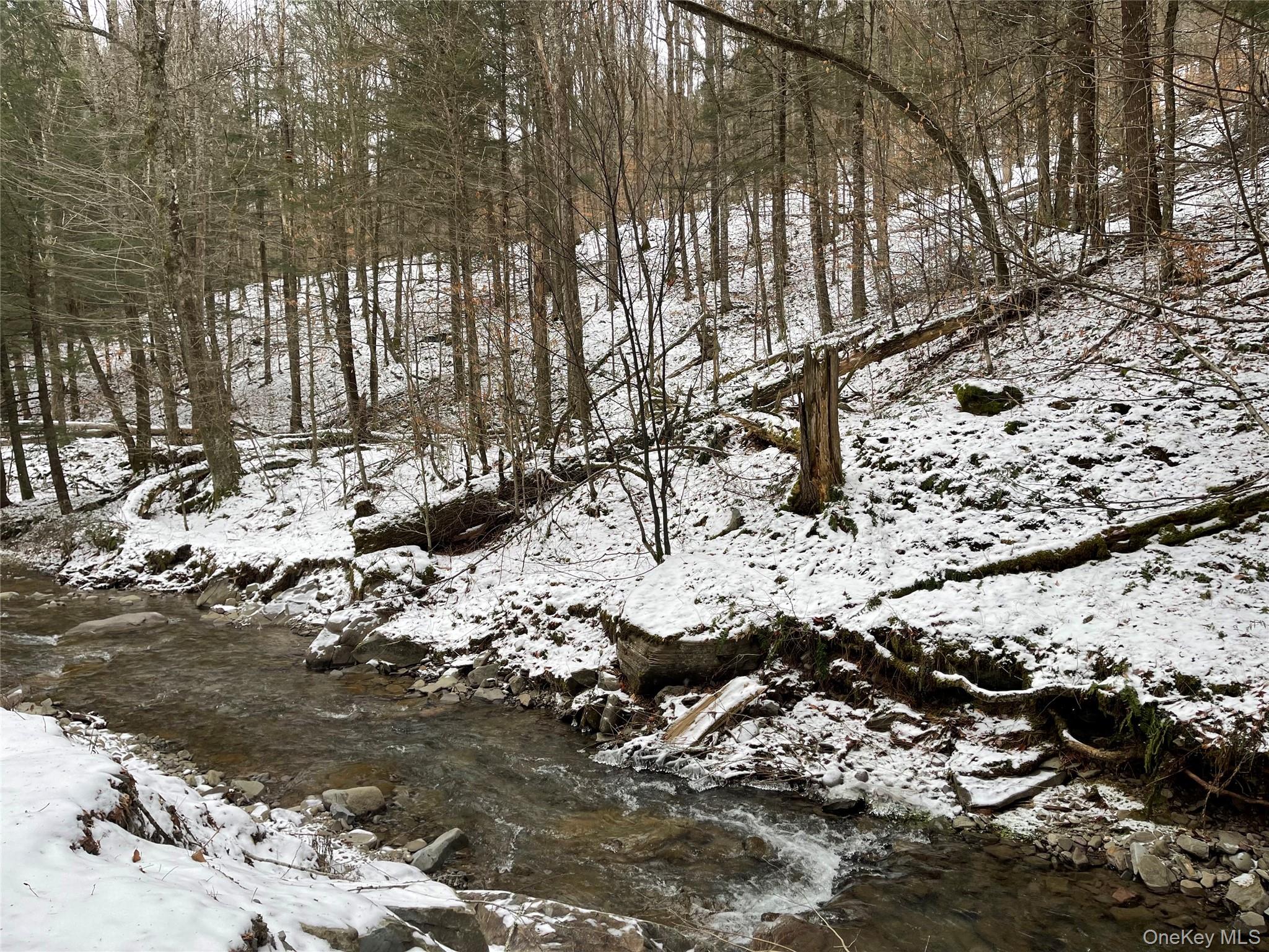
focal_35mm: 25
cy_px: 476
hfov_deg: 69.4
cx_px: 634
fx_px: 916
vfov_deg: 54.9
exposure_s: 1/425
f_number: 1.6
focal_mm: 5.1
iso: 32
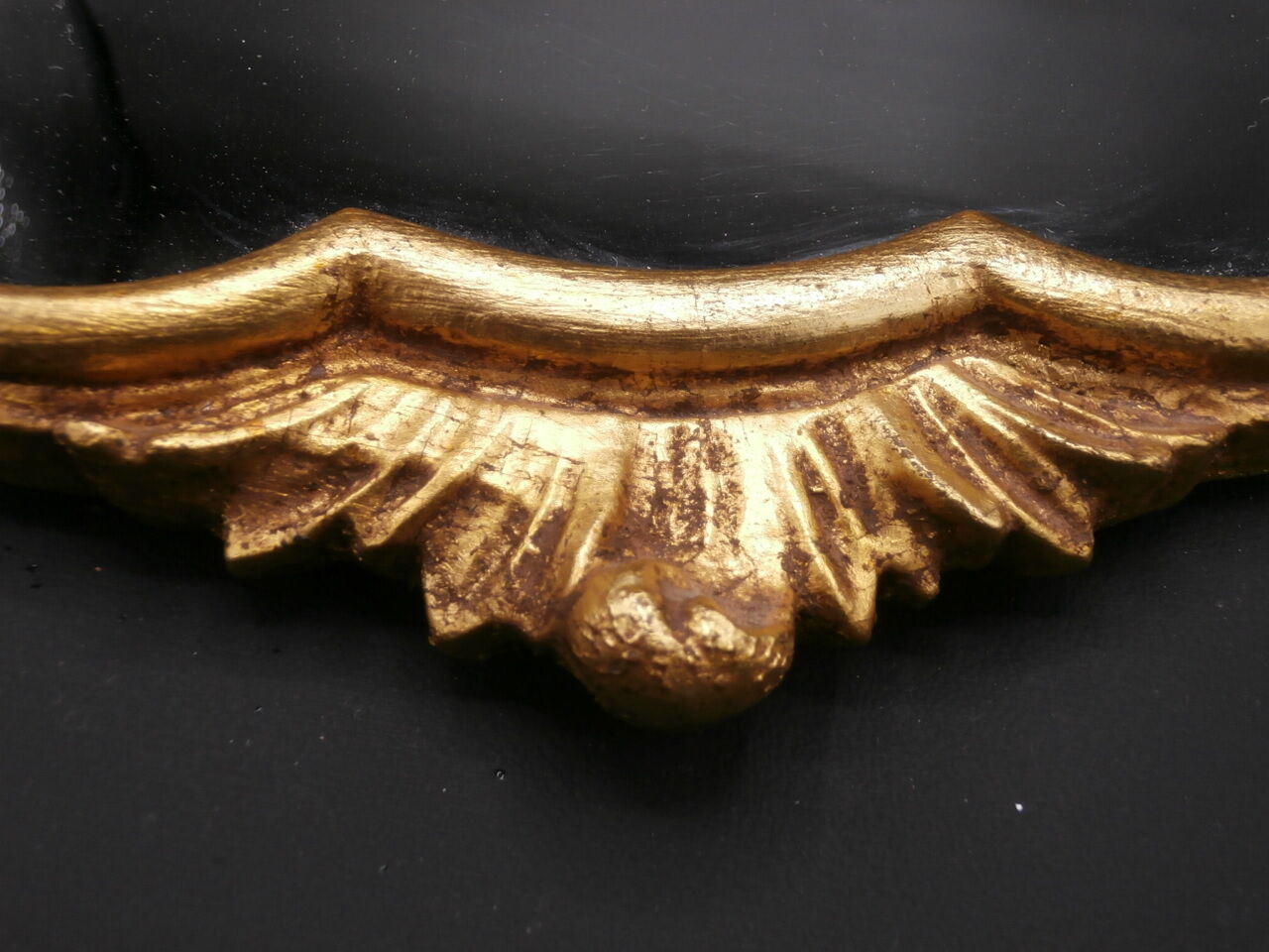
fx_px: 1723
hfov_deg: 40.4
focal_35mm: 47
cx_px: 634
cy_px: 476
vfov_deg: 30.9
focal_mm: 8.29
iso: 200
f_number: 4.2
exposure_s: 1/200
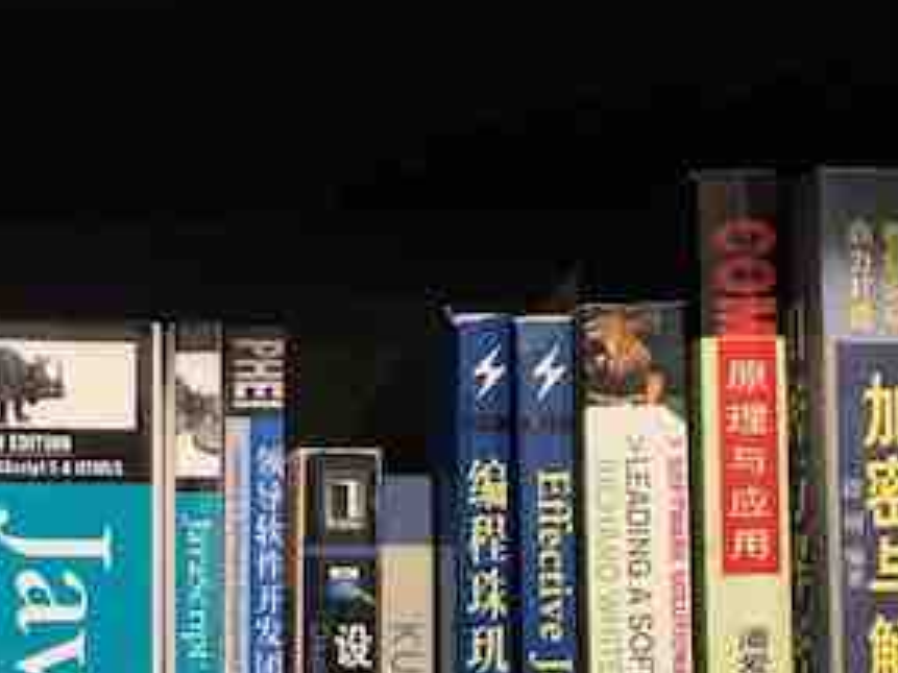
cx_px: 136
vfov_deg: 19.1
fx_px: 1893
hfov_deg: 26.0
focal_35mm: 73
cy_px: 781
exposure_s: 1/40
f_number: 1.8
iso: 320
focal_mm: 4.25
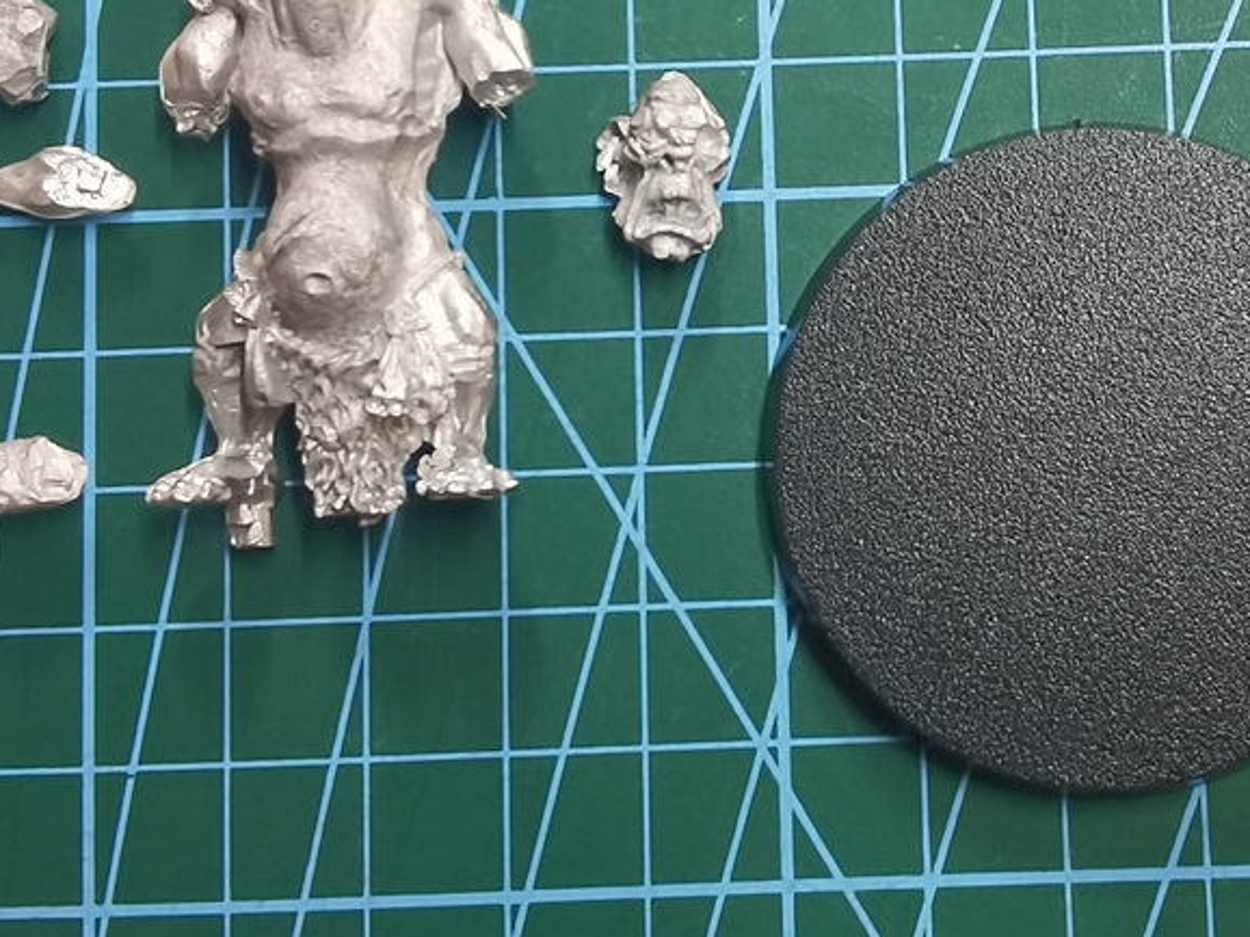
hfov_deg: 39.5
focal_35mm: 48
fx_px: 1733
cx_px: 505
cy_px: 290
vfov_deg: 30.0
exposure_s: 1/25
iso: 500
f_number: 2.2
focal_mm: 2.26
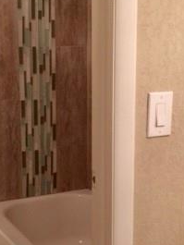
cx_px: 86
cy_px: 135
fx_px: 496
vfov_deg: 27.7
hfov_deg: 21.0
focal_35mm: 70
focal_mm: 4.15
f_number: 2.2
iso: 80
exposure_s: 1/30
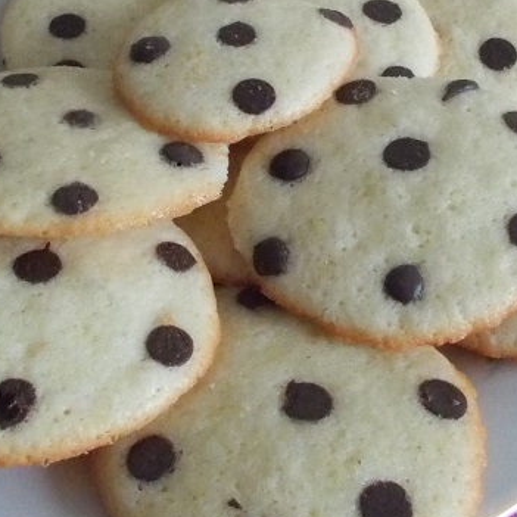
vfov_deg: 24.9
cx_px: 264
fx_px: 1132
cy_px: 41
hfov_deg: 25.7
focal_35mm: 67
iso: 800
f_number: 3.2
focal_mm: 4.6
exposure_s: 1/40
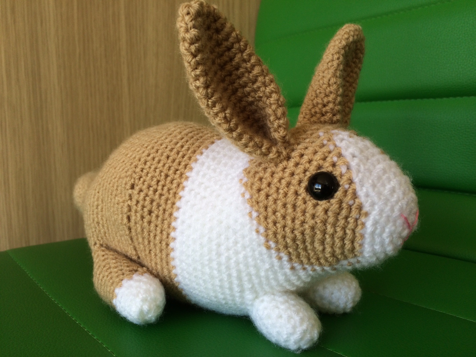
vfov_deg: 48.2
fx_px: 399
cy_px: 178
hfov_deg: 61.7
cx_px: 238
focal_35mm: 29
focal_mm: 4.15
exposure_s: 1/205
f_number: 2.2
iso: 32
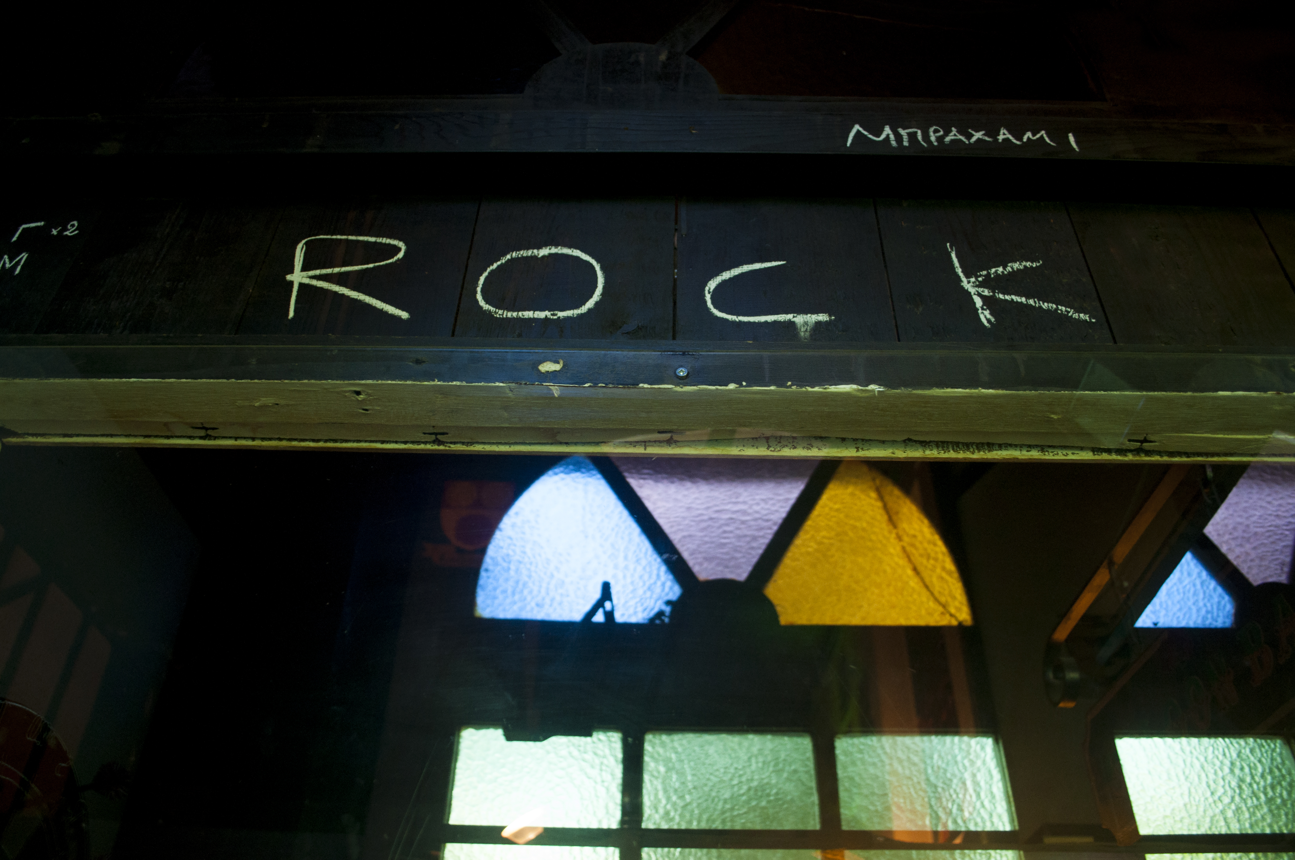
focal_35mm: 27
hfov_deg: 67.4
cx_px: 648
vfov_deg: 47.8
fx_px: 970
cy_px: 430
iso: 800
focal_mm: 18
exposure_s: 1/30
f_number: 3.5
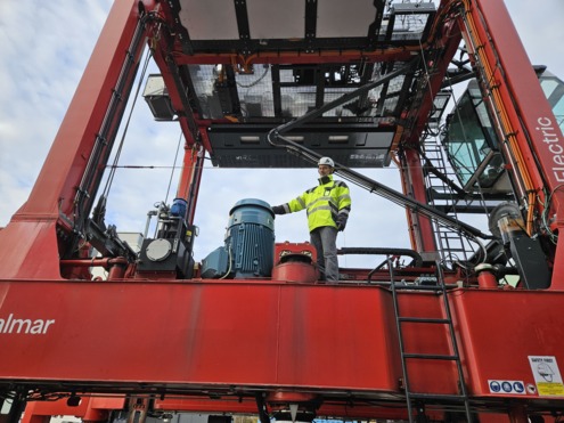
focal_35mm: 23
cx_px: 282
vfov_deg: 58.9
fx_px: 375
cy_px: 212
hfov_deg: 73.9
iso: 40
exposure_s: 1/440
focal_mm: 5.4
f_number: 1.8
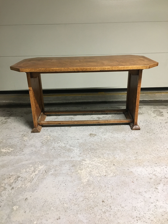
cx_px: 84
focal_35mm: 29
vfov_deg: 61.7
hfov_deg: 48.2
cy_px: 112
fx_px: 188
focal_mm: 4.15
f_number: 2.2
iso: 200
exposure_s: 1/25
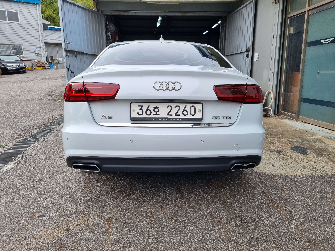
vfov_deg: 53.1
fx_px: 252
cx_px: 168
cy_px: 126
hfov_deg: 67.3
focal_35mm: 26
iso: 50
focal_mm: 5.4
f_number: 1.8
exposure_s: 1/572
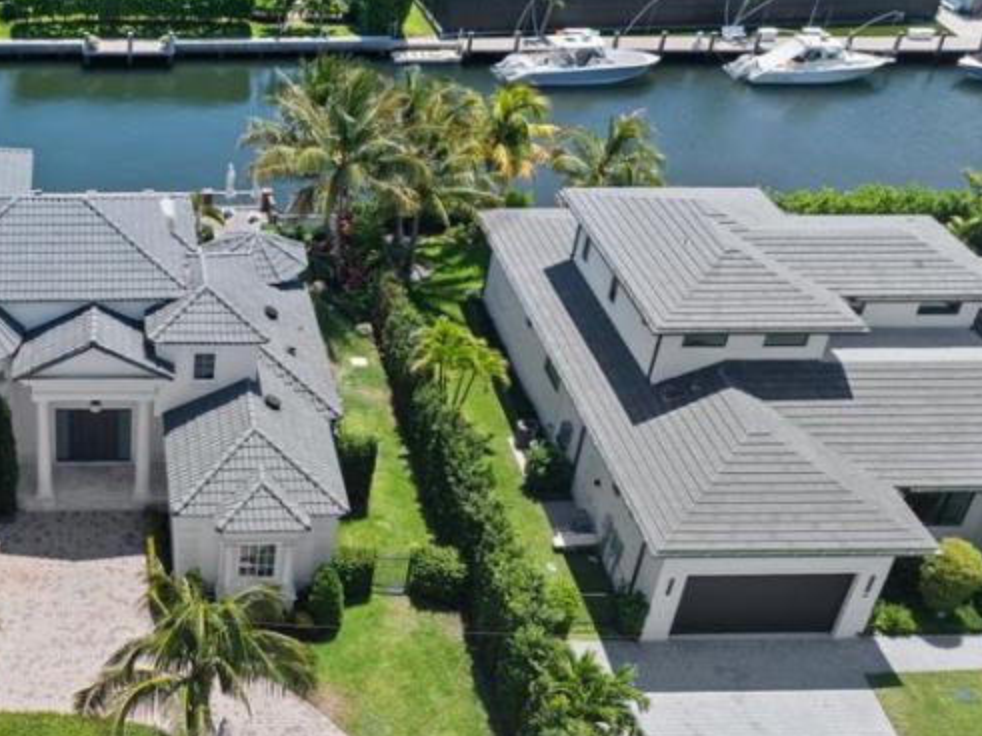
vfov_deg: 30.8
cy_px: 410
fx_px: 1333
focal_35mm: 47
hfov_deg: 37.5
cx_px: 76
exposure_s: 1/1250
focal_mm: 12.29
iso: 170
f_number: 2.8
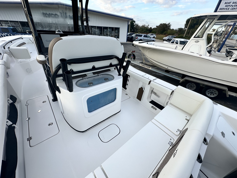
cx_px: 118
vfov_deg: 85.7
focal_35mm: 14
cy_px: 89
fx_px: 96
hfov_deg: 102.1
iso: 40
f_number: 2.2
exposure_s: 1/502
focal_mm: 2.22
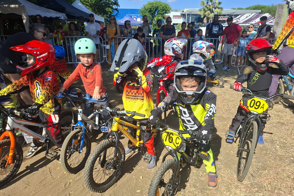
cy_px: 101
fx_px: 196
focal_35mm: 24
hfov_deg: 73.7
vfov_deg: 53.1
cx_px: 147
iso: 50
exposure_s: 1/1866
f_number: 1.8
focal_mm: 5.54
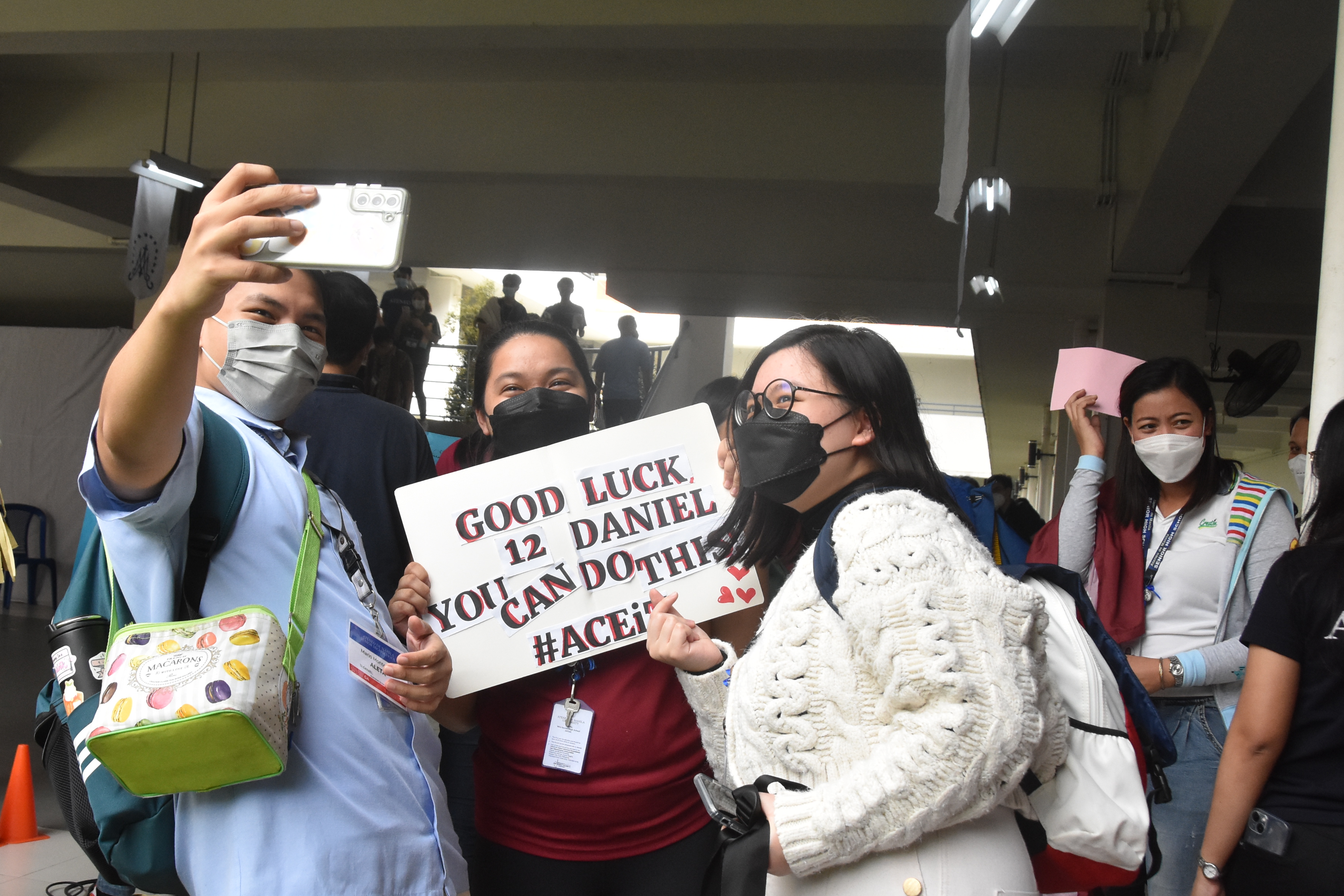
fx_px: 1568
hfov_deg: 46.3
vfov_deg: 31.9
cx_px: 603
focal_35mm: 42
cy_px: 476
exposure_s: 1/800
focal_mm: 22
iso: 1600
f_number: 6.3
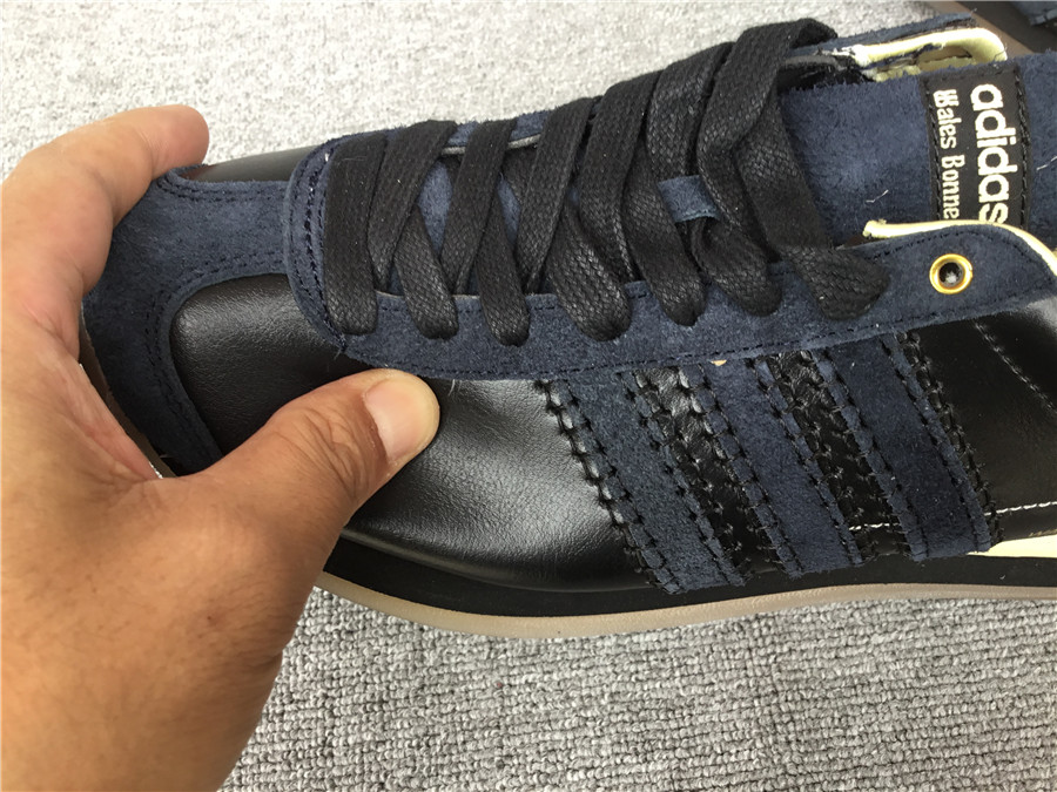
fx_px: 947
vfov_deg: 45.4
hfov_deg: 58.4
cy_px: 396
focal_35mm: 31
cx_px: 528
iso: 25
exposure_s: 1/50
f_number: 2.4
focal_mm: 3.3
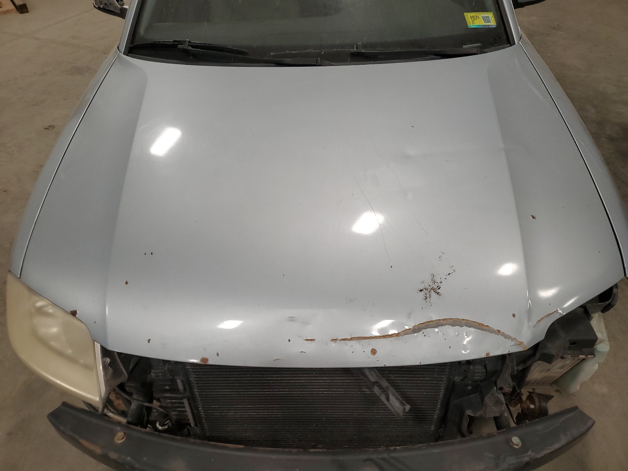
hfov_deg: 67.3
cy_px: 236
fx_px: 472
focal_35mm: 26
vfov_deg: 53.1
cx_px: 314
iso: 59
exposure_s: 1/60.2
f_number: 1.5
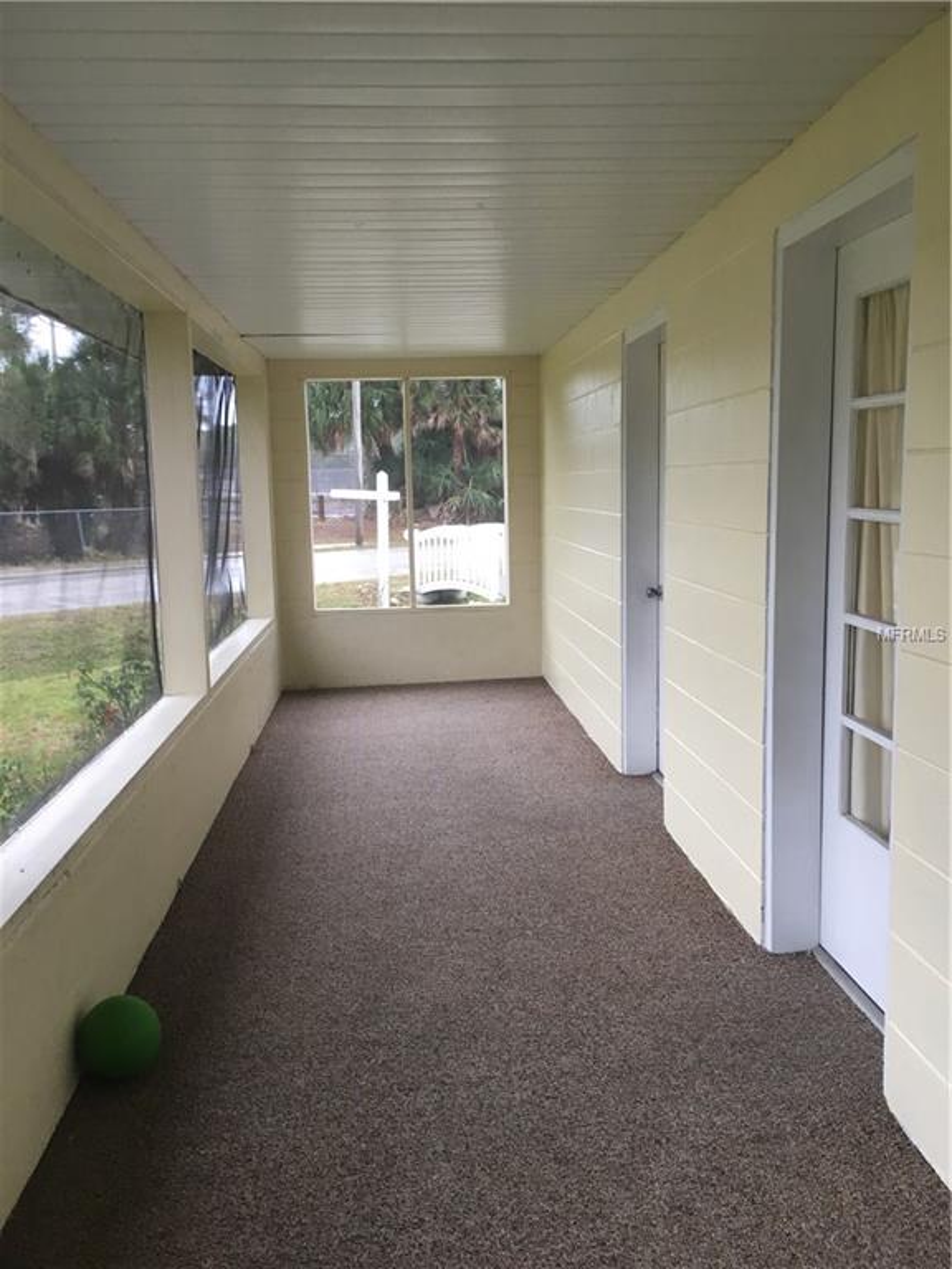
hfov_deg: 48.2
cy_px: 634
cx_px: 476
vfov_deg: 61.7
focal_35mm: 29
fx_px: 1063
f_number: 2.2
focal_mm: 4.15
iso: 50
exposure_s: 1/30
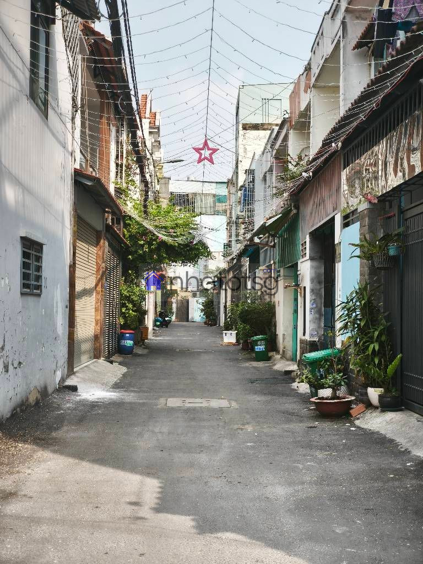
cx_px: 212
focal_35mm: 50
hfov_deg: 29.1
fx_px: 815
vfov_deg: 38.2
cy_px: 282
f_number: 1.9
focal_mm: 7.1
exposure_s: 1/175
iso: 50
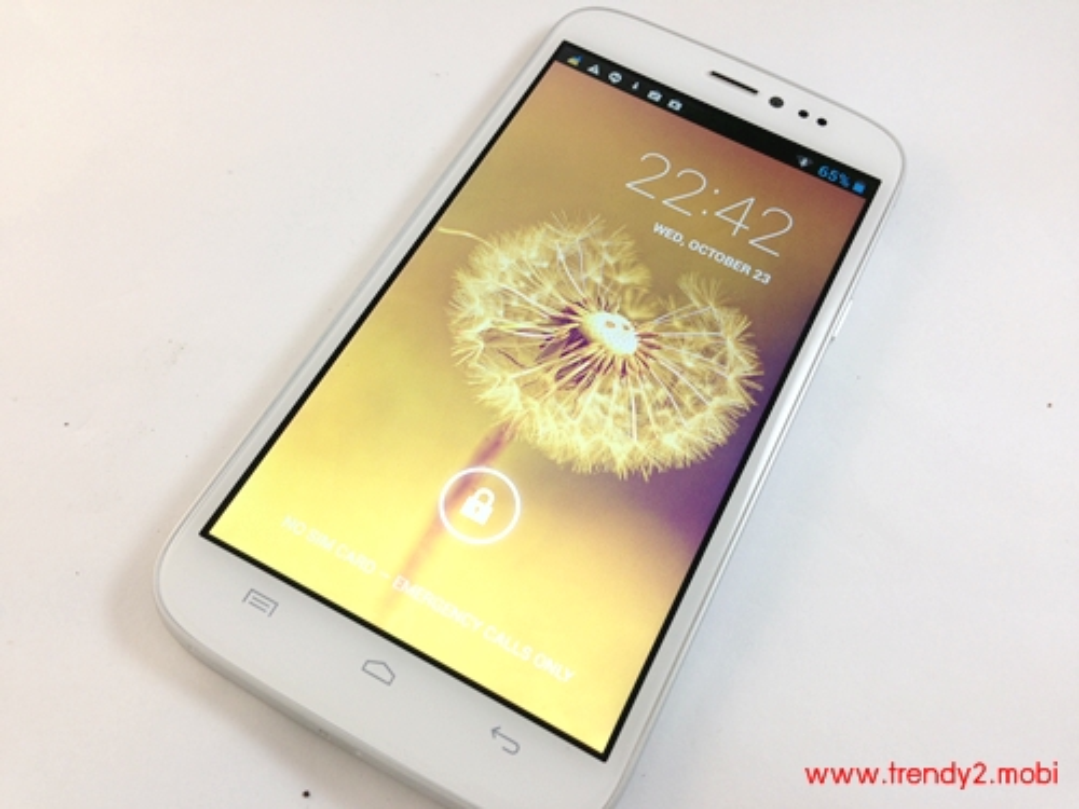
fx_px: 1029
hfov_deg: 55.4
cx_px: 540
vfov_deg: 42.9
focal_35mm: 33
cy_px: 404
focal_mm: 4.12
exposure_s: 1/40
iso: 50
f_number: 2.4
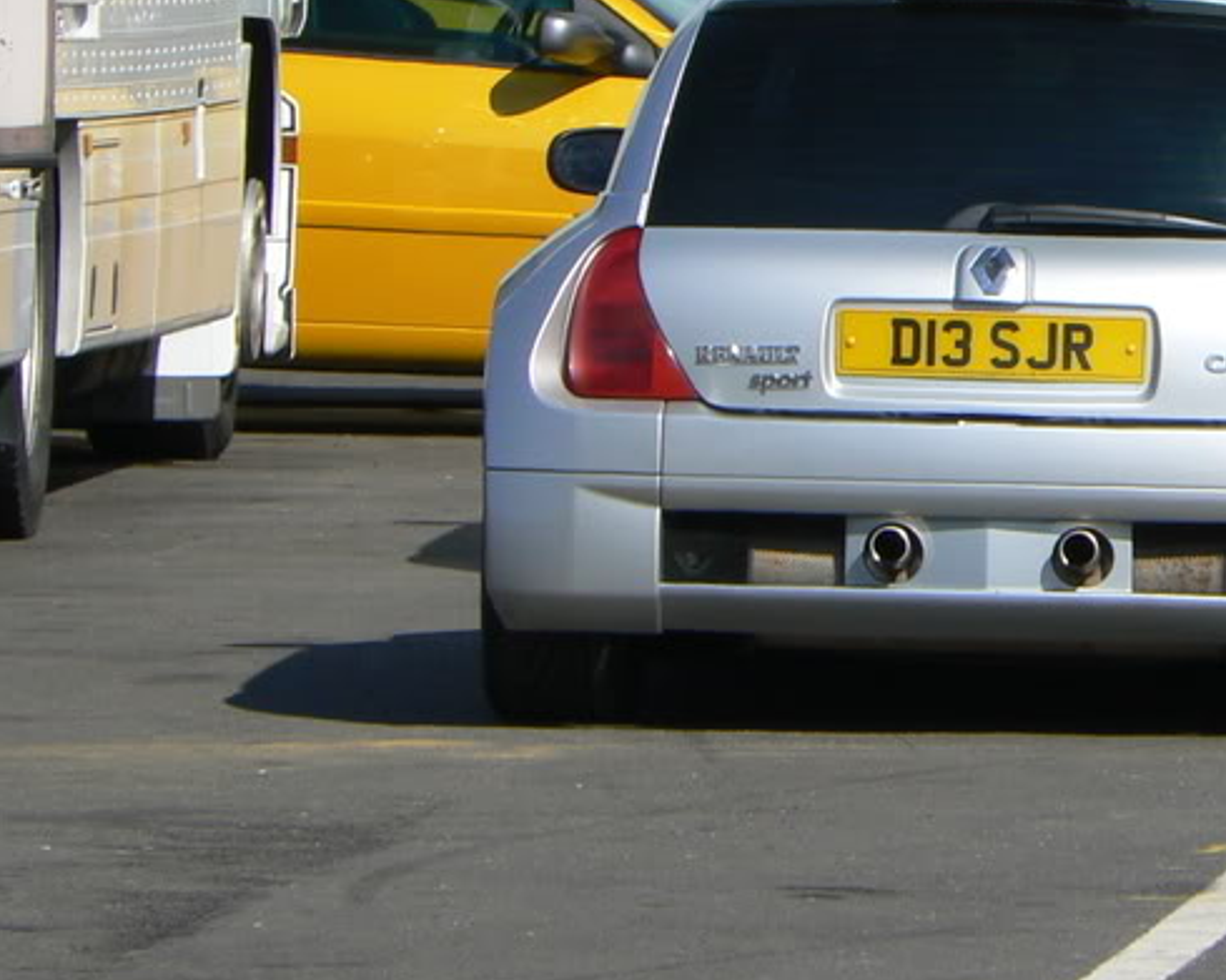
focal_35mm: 615
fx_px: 22311
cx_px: 1076
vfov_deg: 2.5
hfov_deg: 3.1
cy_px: 208
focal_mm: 50.1
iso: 80
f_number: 8
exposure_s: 1/400
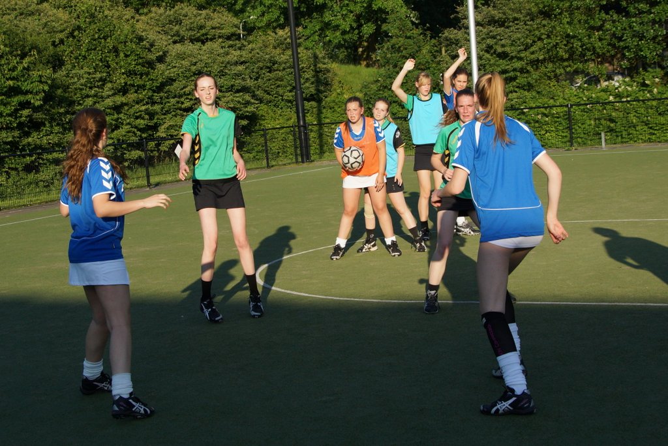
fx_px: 835
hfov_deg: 43.6
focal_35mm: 45
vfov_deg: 29.9
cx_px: 334
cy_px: 223
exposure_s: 1/1000
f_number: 6.3
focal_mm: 30
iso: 320
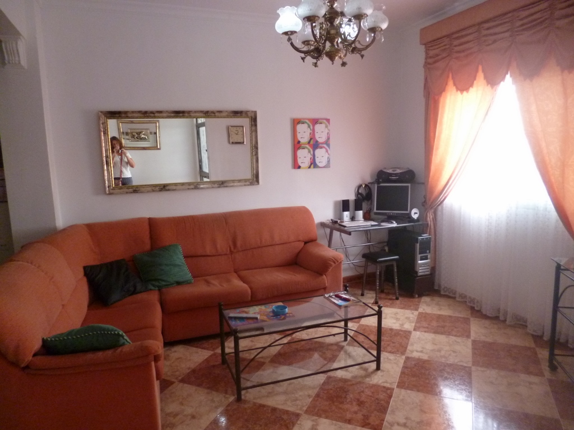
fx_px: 398
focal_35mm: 24
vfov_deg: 56.8
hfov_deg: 71.6
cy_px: 215
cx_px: 287
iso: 400
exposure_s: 1/40
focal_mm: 4.3
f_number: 2.5
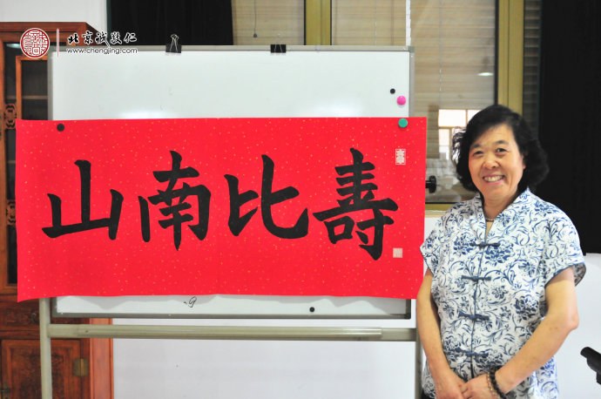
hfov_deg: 53.2
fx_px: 600
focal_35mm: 36
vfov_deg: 36.8
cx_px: 300
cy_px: 200
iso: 1600
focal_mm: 24
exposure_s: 1/320
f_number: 2.8
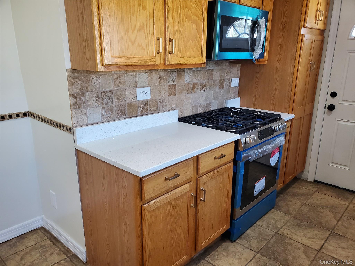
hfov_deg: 67.3
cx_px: 178
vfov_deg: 53.1
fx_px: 267
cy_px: 133
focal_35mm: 26
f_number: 2.4
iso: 250
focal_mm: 4.3
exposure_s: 1/120
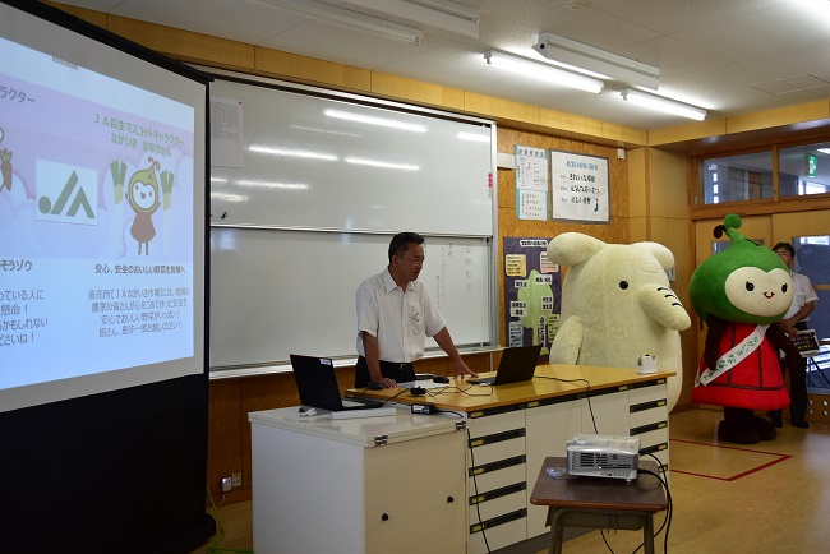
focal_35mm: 34
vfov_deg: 38.4
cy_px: 277
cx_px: 415
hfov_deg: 55.1
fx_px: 796
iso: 400
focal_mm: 23
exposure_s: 1/100
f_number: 5
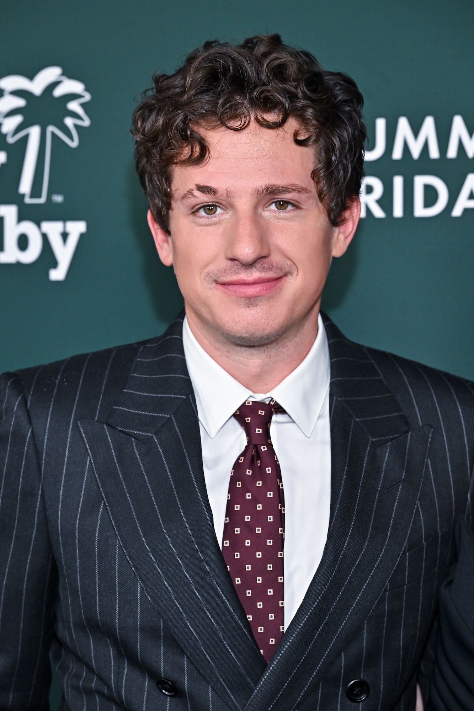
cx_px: 237
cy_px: 356
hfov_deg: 11.4
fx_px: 2370
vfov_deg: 17.1
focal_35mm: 120
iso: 1250
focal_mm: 120
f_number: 7.1
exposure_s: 1/160
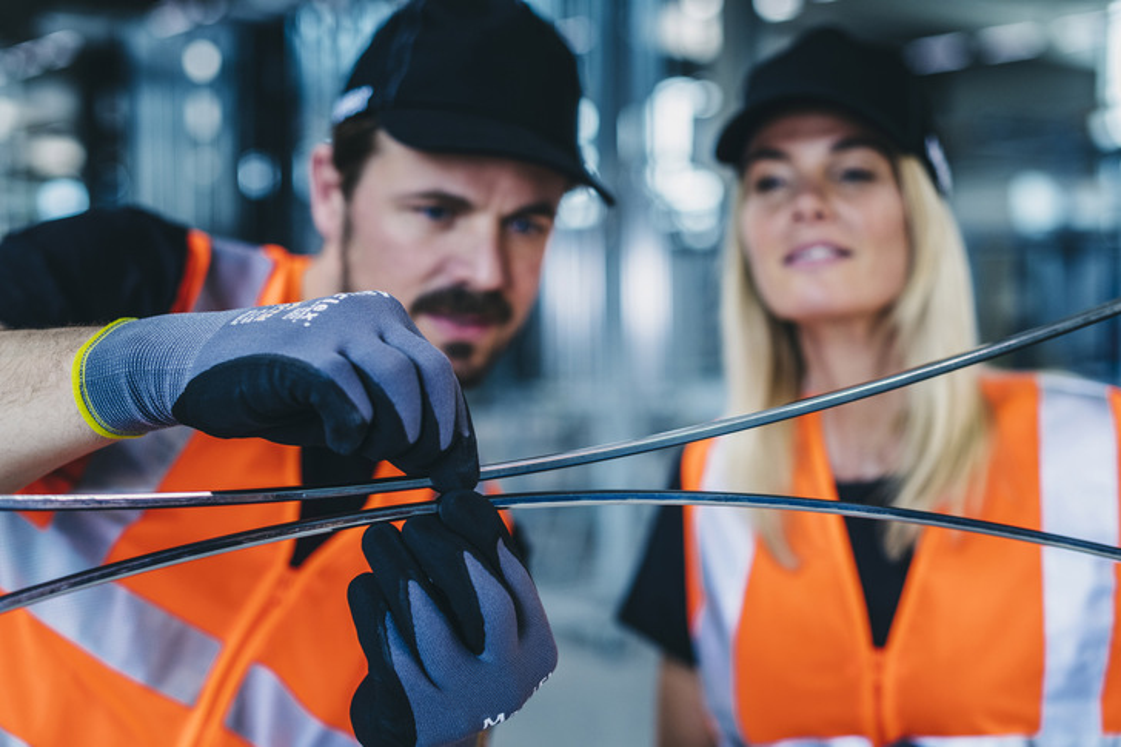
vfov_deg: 27.0
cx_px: 560
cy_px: 374
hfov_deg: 39.6
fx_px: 1556
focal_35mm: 50
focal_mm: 50
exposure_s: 1/400
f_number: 2.8
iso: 640
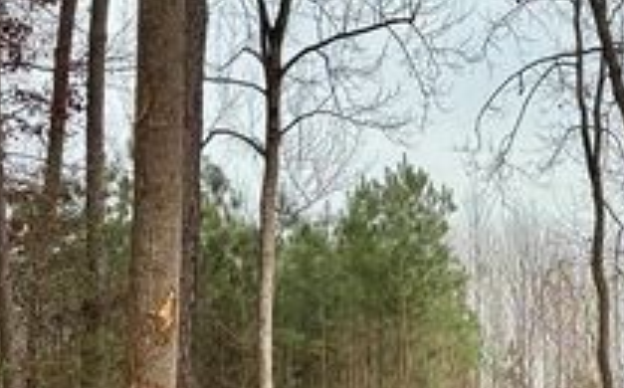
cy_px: 428
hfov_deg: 16.9
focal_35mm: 122
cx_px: 555
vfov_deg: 10.6
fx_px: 2072
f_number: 1.78
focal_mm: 6.76
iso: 64
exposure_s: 1/756
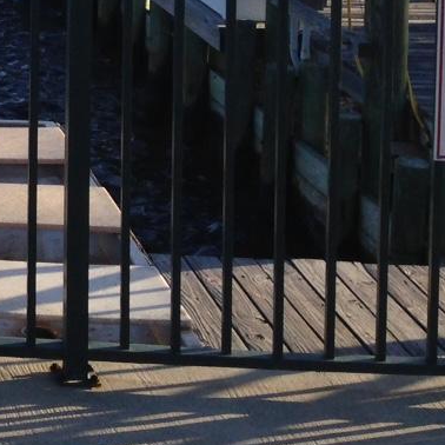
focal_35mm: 126
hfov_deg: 12.6
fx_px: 1833
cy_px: -232
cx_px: -354
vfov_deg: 13.1
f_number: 2.4
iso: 50
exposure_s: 1/1106
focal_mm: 4.12
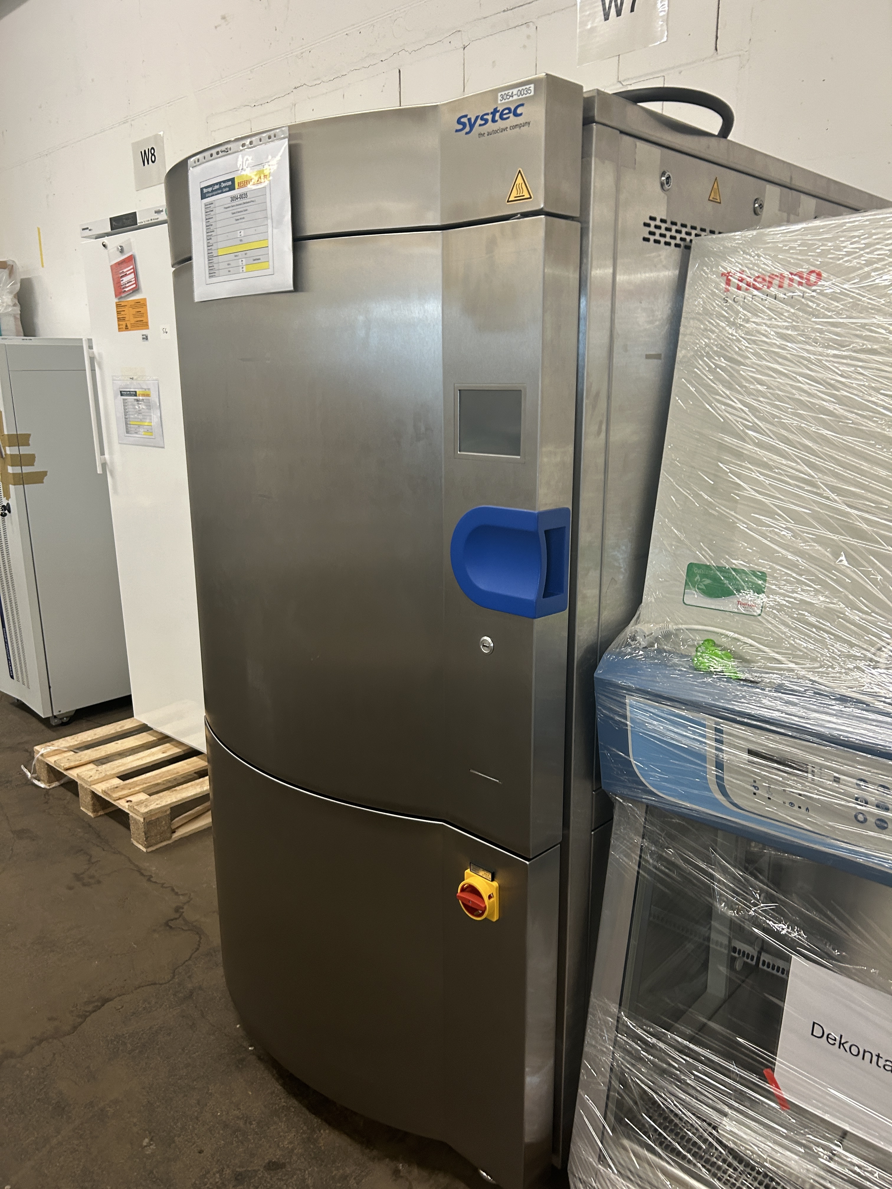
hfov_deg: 53.1
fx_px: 893
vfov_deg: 67.3
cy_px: 594
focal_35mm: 26
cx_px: 446
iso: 160
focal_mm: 5.7
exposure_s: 1/50
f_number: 1.5
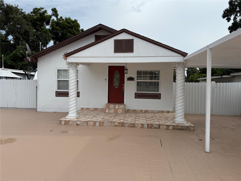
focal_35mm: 24
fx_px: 167
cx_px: 120
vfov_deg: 56.8
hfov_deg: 71.6
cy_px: 90
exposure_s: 1/4673
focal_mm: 6.76
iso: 80
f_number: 1.78
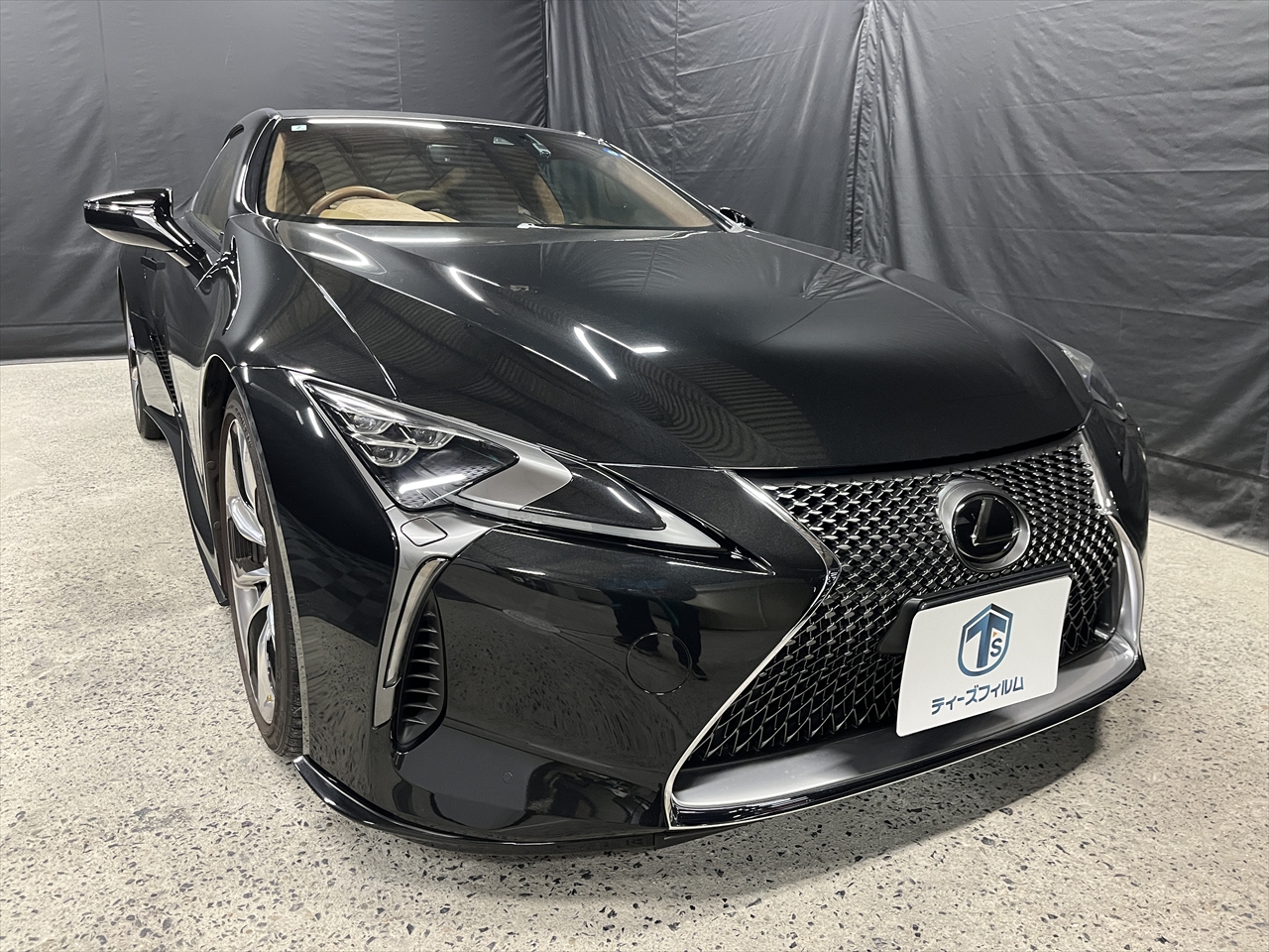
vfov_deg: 53.1
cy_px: 476
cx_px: 634
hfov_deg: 67.3
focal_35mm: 26
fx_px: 953
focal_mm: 5.1
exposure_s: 1/40
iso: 400
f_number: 1.6
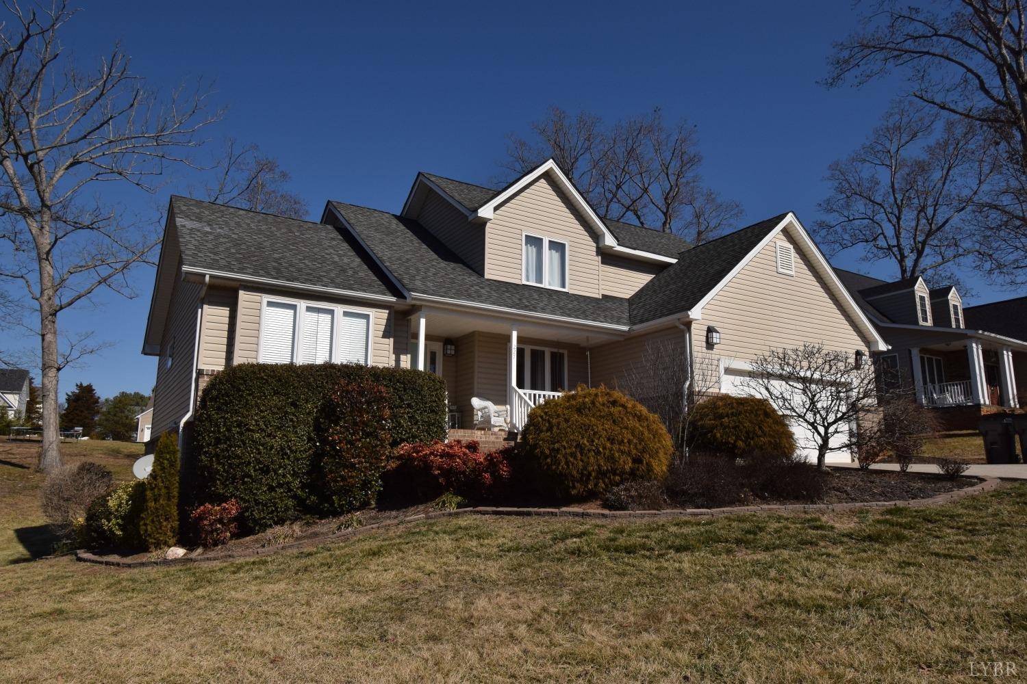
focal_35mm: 22
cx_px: 514
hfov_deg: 77.3
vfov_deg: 56.1
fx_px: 642
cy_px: 342
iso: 400
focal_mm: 15
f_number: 13
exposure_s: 1/1250
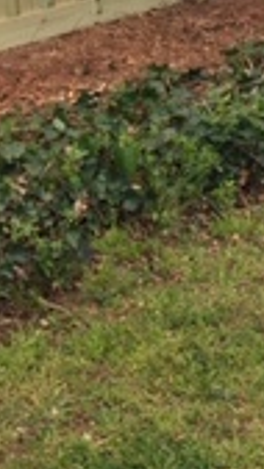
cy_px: -158
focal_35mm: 120
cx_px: 172
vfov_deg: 16.7
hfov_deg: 10.1
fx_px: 1494
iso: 25
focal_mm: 4.15
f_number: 2.2
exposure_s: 1/243
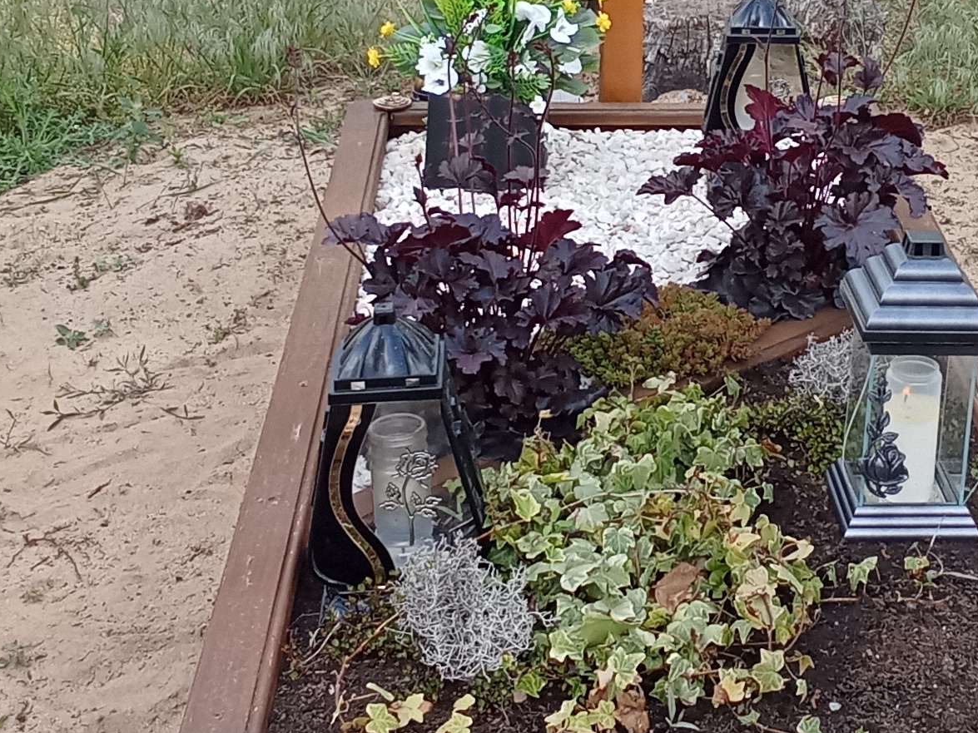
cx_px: 694
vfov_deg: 19.5
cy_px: 176
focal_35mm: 75
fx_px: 2119
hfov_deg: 25.8
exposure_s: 1/661
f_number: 2
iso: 101
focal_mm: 2.79
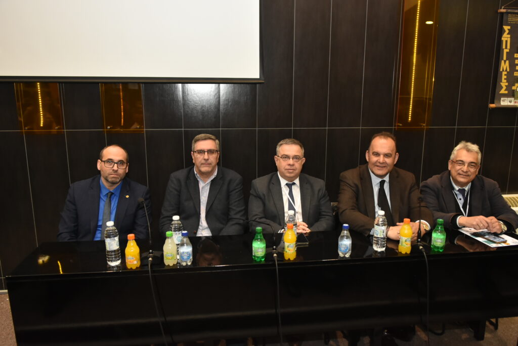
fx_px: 367
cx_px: 259
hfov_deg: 70.4
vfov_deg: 50.5
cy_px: 173
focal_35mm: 26
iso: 1600
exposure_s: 1/250
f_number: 3.5
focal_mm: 17
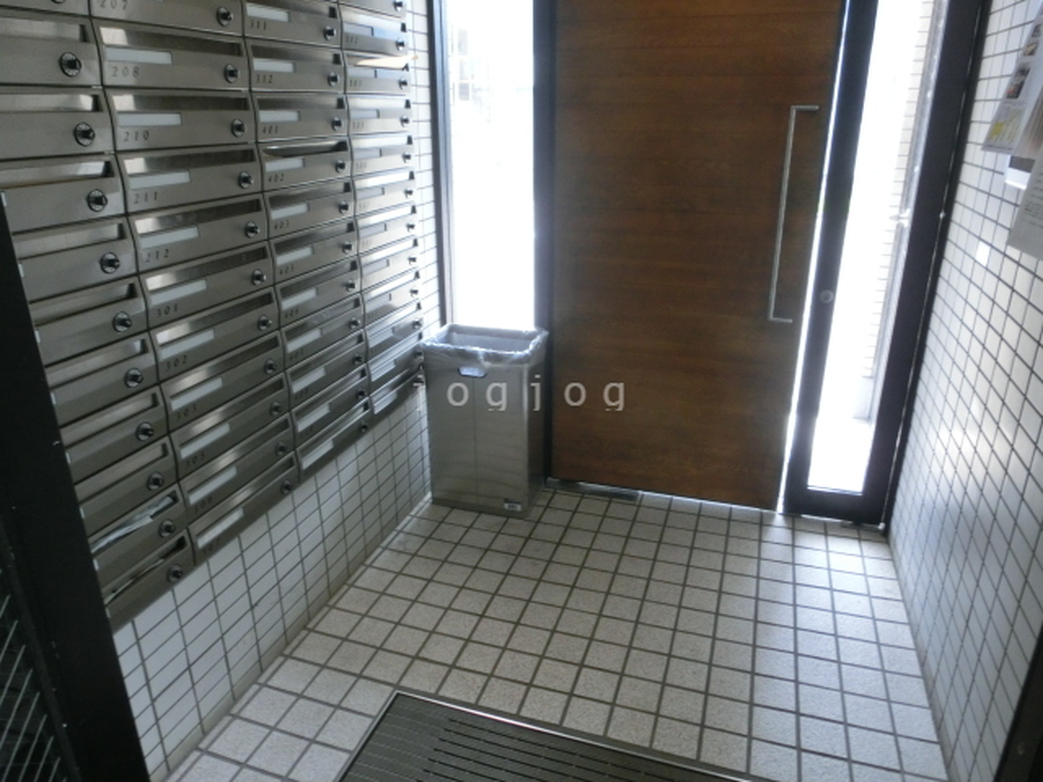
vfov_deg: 56.8
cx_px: 522
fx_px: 723
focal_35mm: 24
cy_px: 391
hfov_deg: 71.6
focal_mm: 4.24
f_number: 3
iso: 250
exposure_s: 1/125
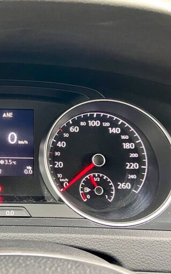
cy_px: 141
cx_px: 9
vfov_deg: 46.2
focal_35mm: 43
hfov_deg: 28.4
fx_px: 321
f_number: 1.8
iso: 400
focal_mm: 4.25
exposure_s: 1/60
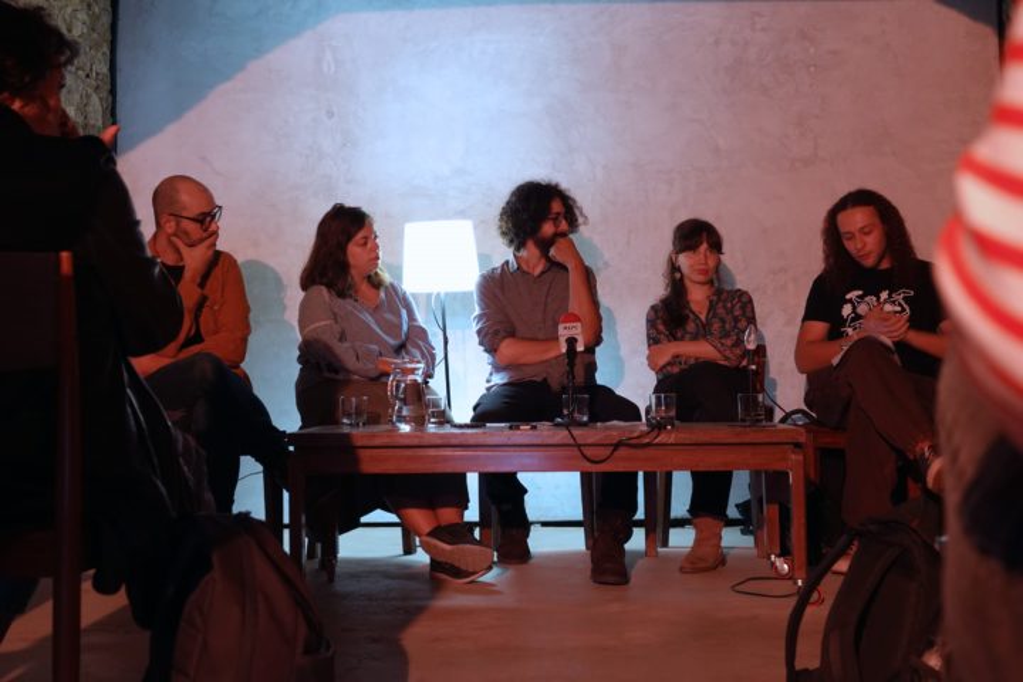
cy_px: 341
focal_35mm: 52
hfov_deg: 38.2
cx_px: 512
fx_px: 1478
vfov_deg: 26.0
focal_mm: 18.92
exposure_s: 1/25
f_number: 3.2
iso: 800
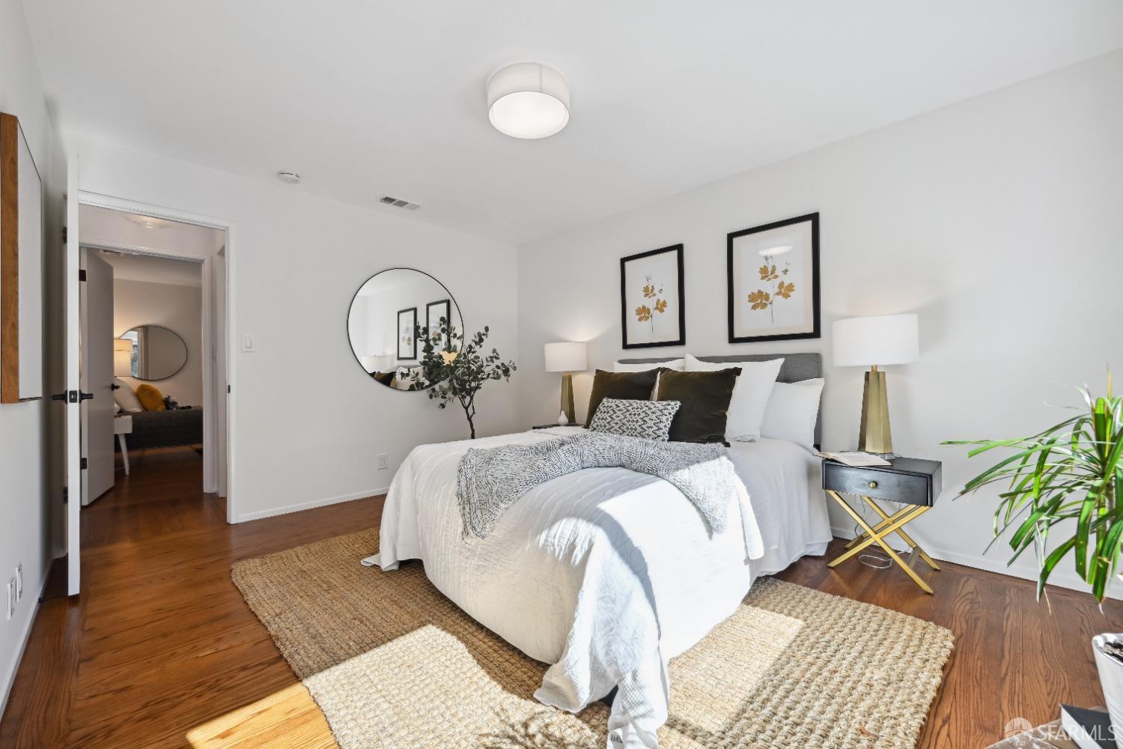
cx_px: 562
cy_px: 374
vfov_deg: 81.2
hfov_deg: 104.3
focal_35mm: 14
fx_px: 437
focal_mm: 14
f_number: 10
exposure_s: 1/160
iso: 800
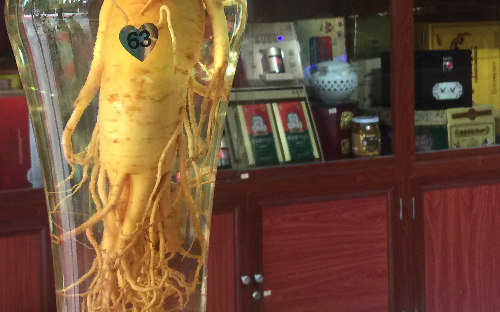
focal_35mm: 64
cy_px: 69
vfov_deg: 20.1
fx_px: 872
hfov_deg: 31.6
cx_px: 145
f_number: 2.2
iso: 64
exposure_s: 1/17
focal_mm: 4.15
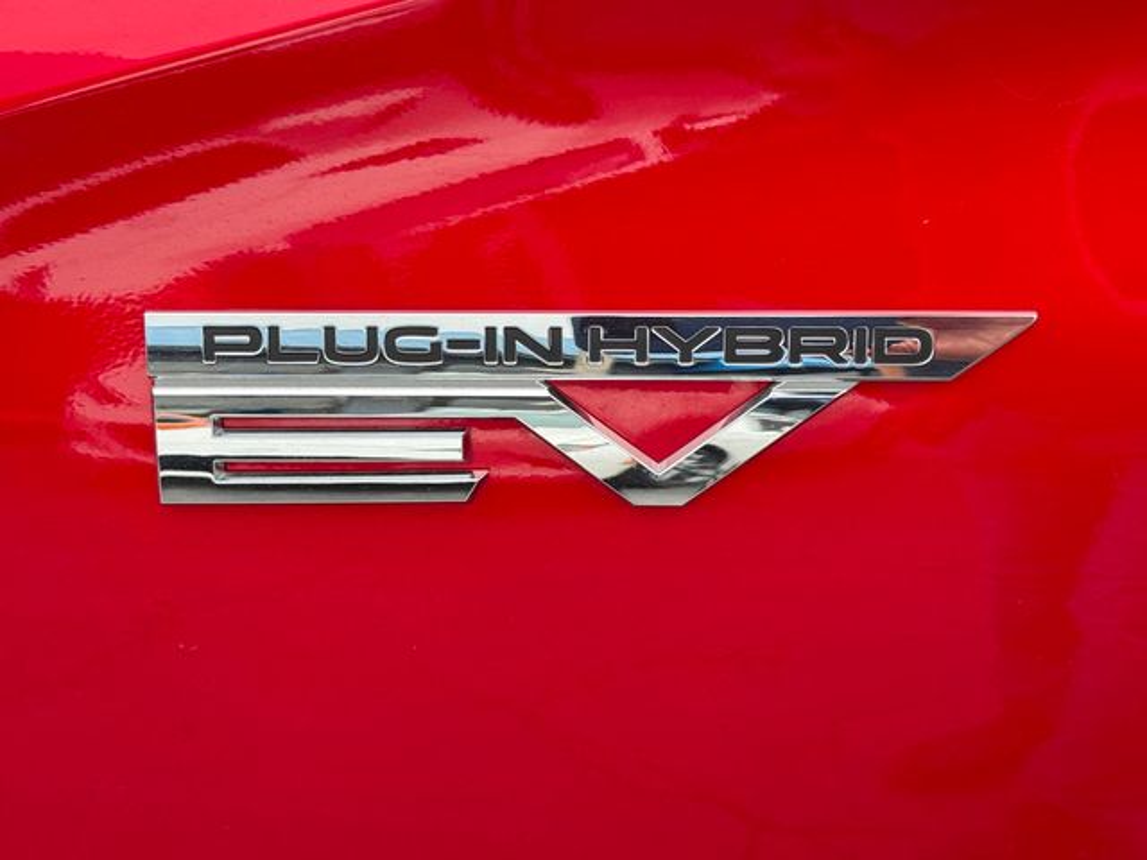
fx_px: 1590
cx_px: 574
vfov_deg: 30.3
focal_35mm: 48
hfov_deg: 39.7
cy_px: 430
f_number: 1.78
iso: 80
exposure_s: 1/275
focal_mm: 6.76
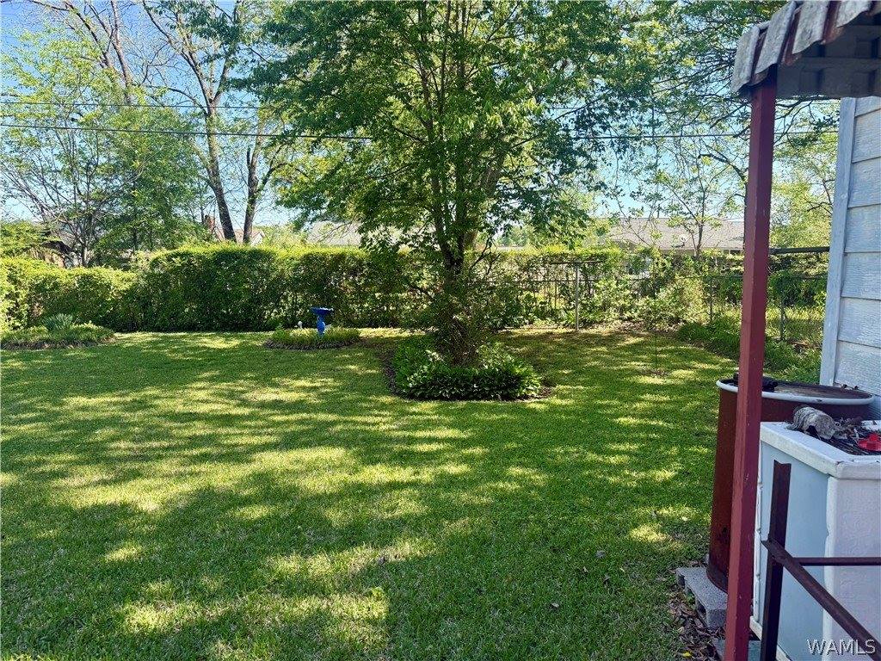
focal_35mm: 24
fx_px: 611
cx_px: 440
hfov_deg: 71.6
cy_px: 330
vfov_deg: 56.8
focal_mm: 6.76
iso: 100
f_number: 1.78
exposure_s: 1/1230
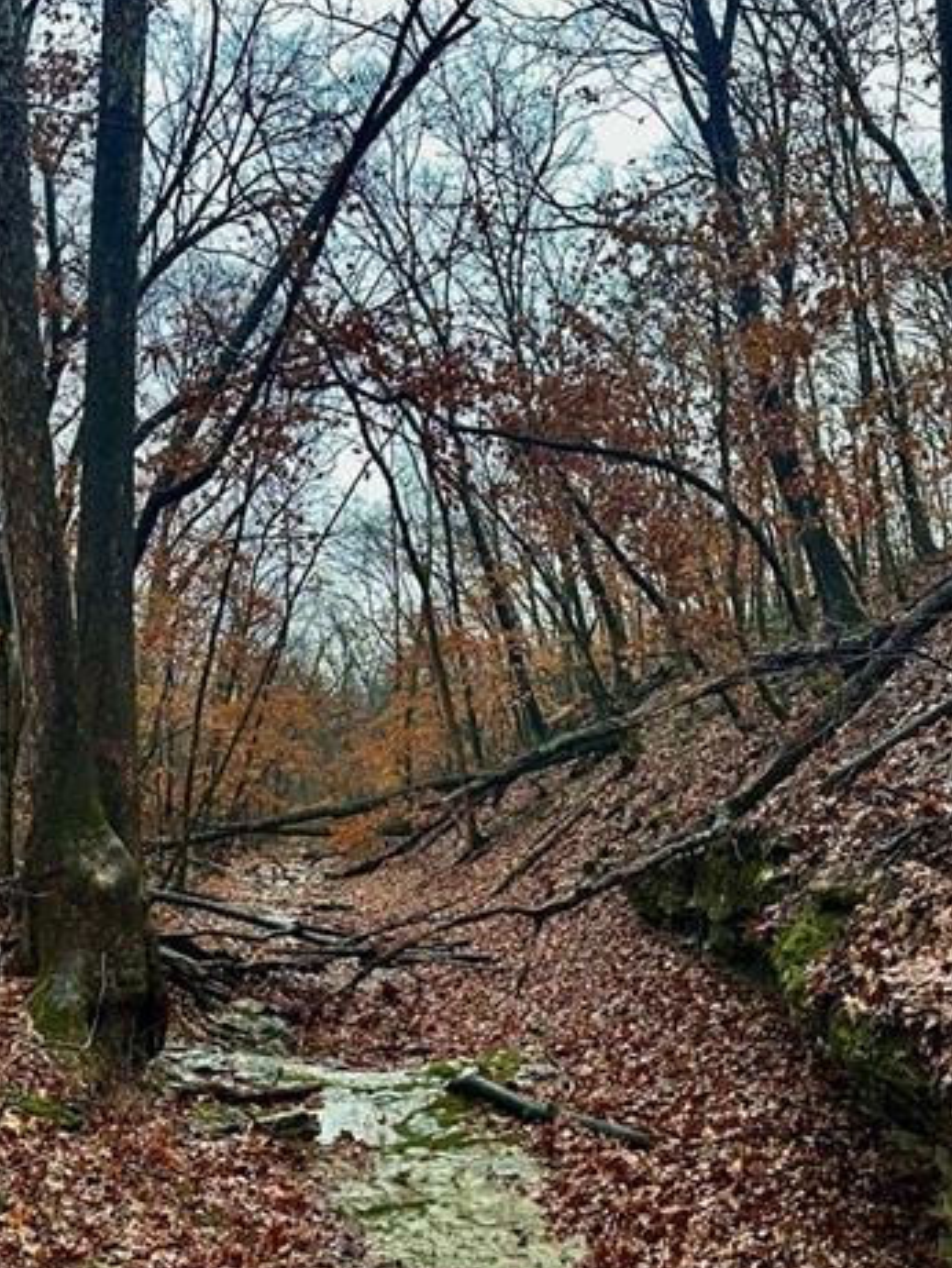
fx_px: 1466
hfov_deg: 35.9
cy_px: 773
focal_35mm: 40
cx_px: 429
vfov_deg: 46.5
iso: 320
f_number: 1.78
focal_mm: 6.86
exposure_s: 1/60
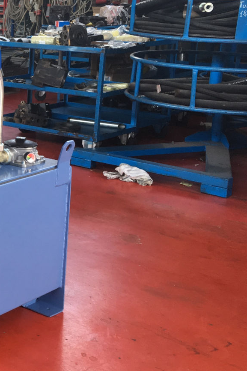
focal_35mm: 69
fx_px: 710
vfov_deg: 29.1
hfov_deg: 17.2
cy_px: 132
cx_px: -154
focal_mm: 4.15
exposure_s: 1/50
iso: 32
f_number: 2.2
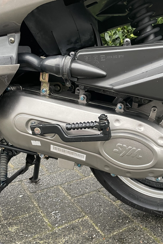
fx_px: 251
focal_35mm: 37
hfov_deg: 35.5
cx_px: 112
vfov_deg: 51.9
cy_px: 121
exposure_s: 1/87
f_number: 1.6
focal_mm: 4.2
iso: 125
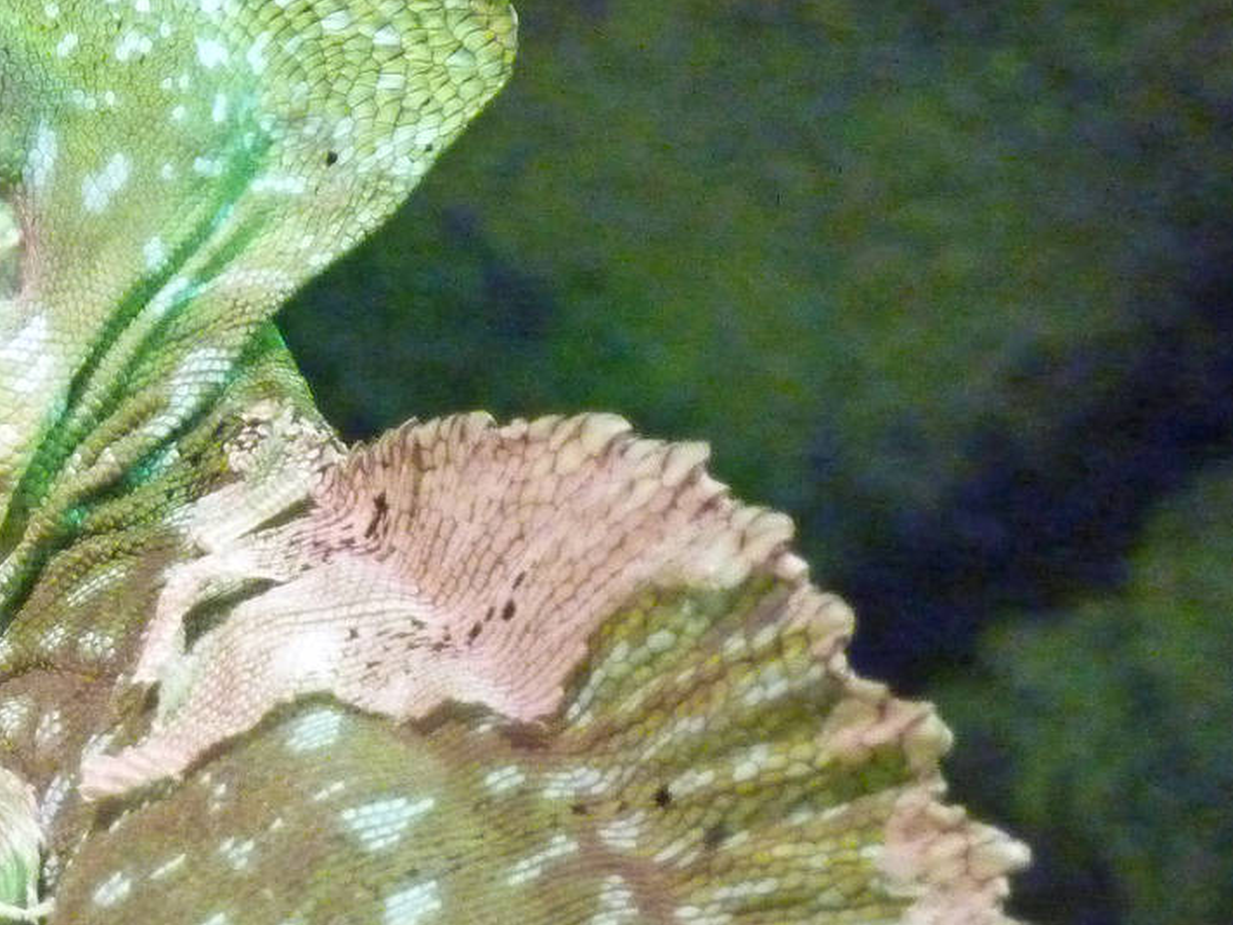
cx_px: 123
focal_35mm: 380
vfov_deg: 3.9
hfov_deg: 5.2
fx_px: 13535
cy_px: 163
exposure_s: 1/30
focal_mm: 27.8
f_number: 4.5
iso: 800
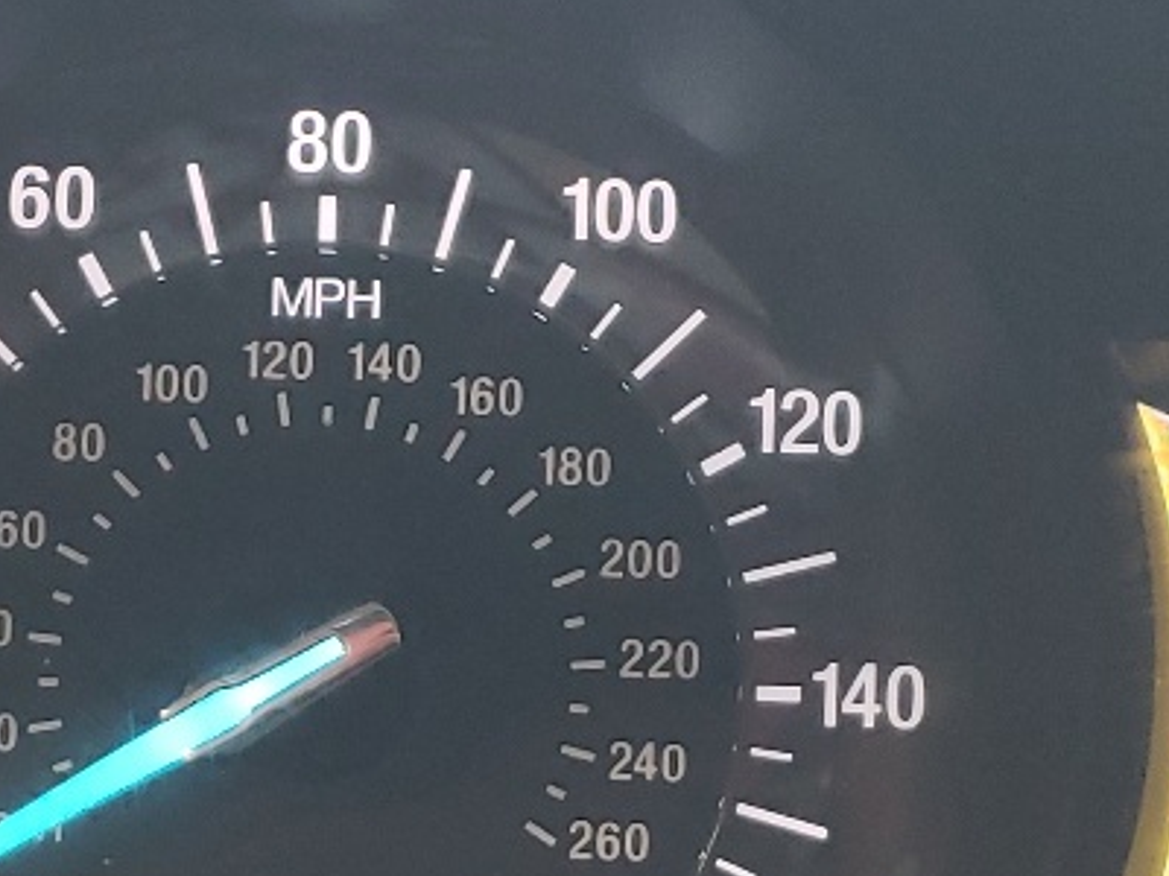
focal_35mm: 104
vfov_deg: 14.2
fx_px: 3512
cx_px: 506
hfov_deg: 18.9
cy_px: 616
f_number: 1.5
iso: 214
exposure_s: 1/50
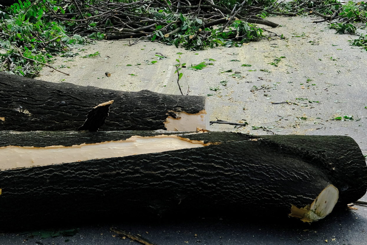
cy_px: 12
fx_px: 958
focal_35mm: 94
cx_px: 170
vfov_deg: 14.4
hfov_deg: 21.7
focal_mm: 30.8
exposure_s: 1/450
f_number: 5.6
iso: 320
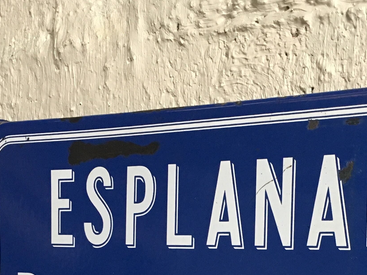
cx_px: 269
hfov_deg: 27.1
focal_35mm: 71
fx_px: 753
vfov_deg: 19.6
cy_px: 322
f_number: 2.2
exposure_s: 1/20
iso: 200
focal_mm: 4.15
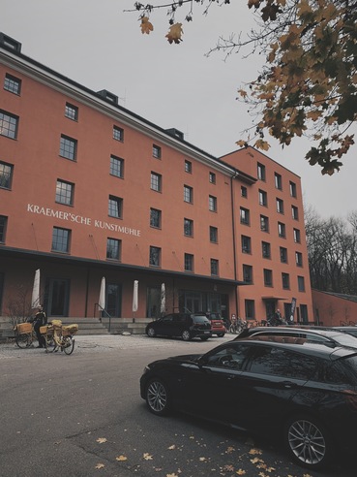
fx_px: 358
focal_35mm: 26
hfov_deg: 53.1
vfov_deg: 67.3
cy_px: 238
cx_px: 178
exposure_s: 1/376
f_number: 1.8
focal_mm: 4.25
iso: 25
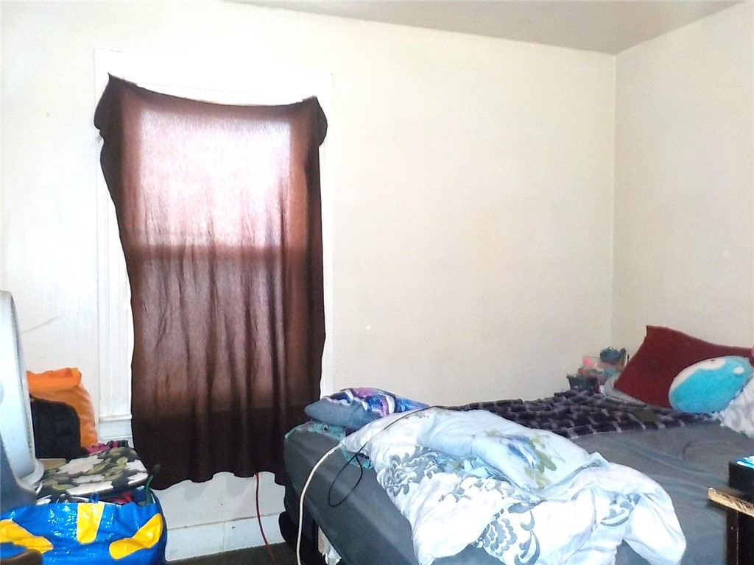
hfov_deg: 60.0
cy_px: 282
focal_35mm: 30
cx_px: 377
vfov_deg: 46.8
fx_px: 653
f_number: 3.3
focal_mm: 4.1
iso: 640
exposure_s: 1/15
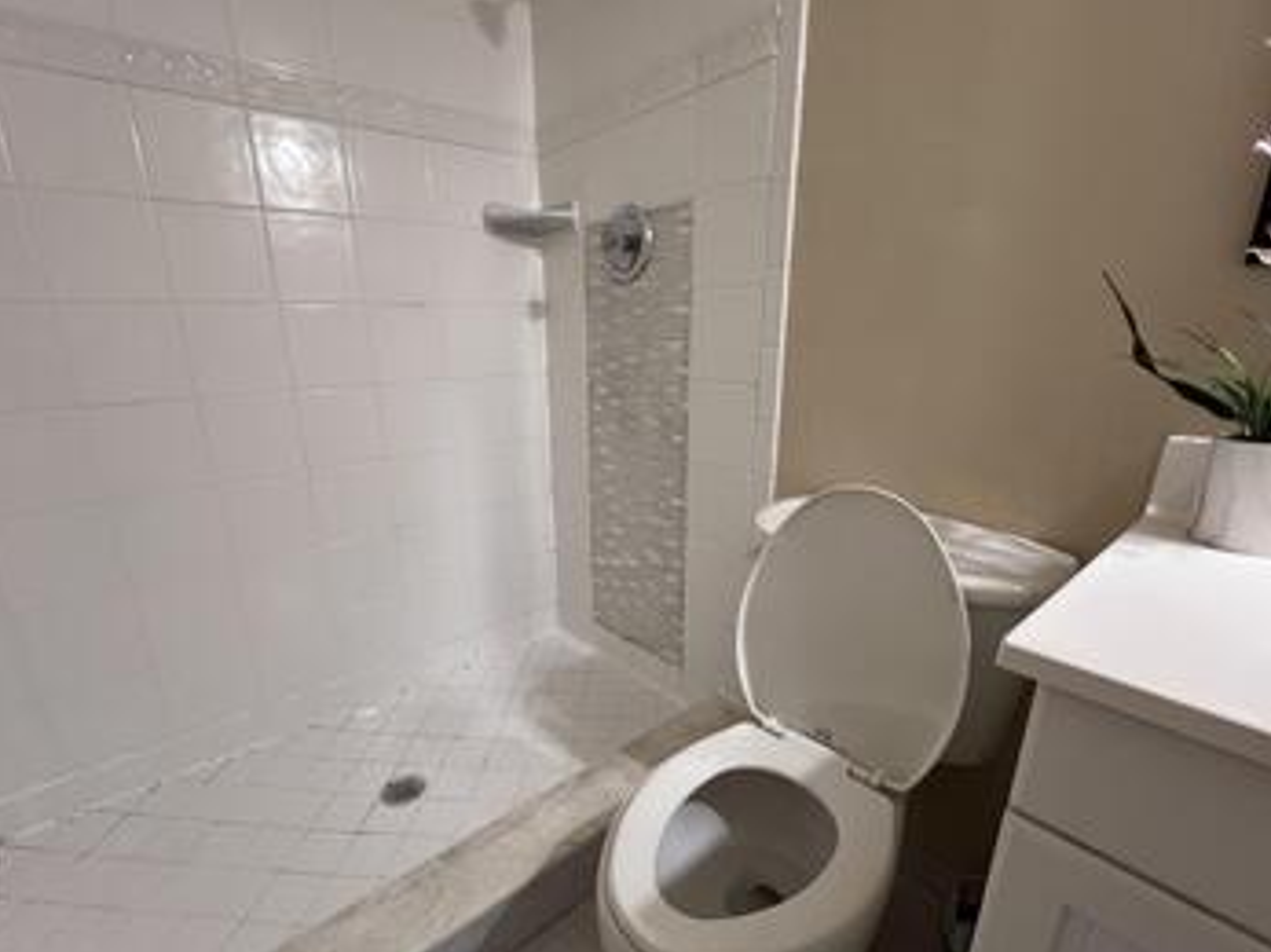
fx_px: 551
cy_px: 516
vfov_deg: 81.5
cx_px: 601
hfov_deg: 98.1
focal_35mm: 15
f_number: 1.8
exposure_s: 1/60
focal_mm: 1.57
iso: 200
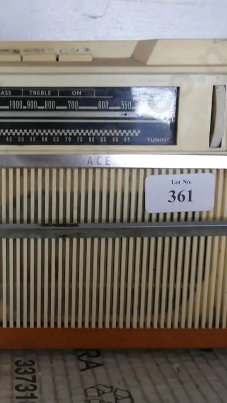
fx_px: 503
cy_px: 202
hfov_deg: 24.7
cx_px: 23
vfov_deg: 43.7
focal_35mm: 47
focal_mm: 16
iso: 1600
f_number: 4.5
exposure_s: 1/60
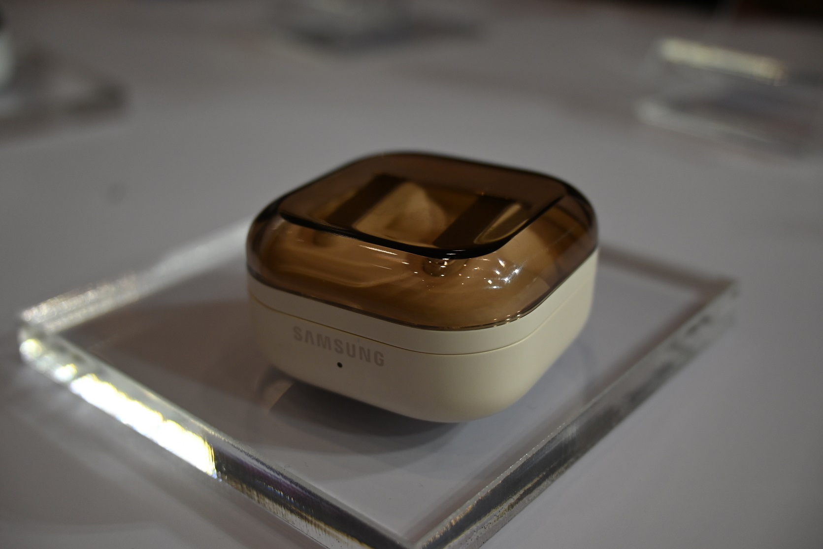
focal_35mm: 38
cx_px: 412
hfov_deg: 51.3
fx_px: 857
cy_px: 274
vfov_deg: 35.5
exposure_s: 1/250
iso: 320
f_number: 4.2
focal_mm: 25
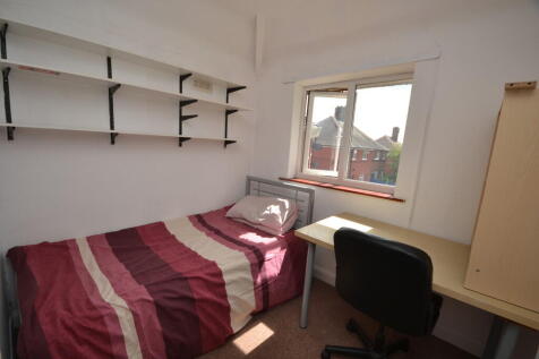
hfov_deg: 100.4
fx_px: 224
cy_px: 180
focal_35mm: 15
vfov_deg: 77.3
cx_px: 270
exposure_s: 1/125
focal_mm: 10
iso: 110
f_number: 5.6
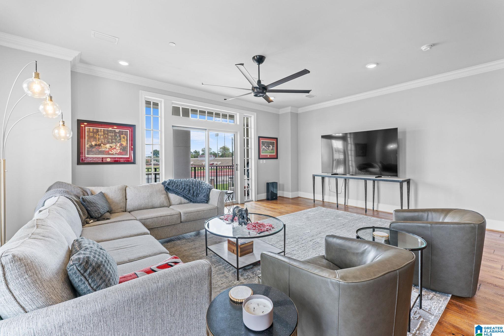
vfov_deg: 77.0
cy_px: 168
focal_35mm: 15
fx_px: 211
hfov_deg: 100.0
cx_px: 252
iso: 250
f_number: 5
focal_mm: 15.1
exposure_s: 1/10
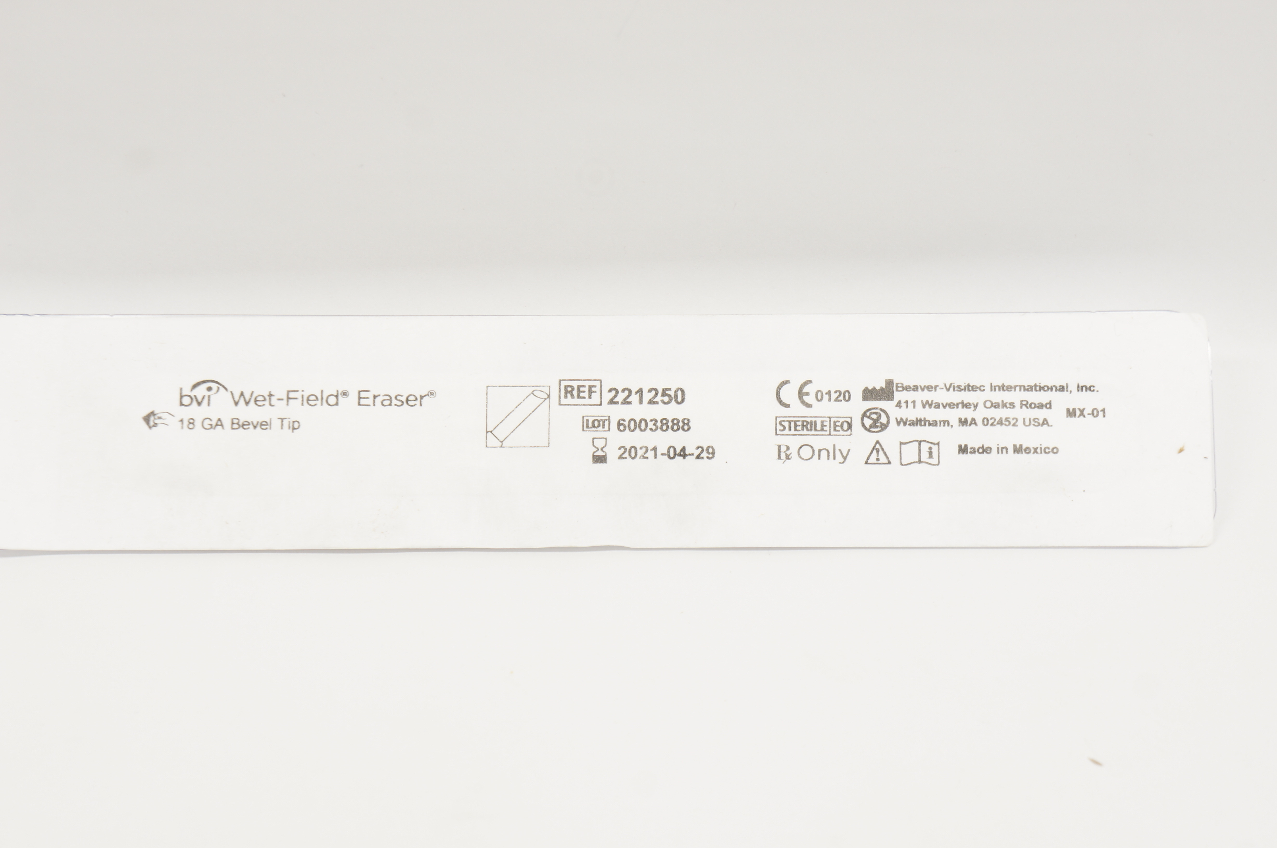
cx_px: 638
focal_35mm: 82
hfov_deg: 24.6
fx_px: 2923
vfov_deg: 16.5
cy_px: 424
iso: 200
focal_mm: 55
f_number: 7.1
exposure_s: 1/25
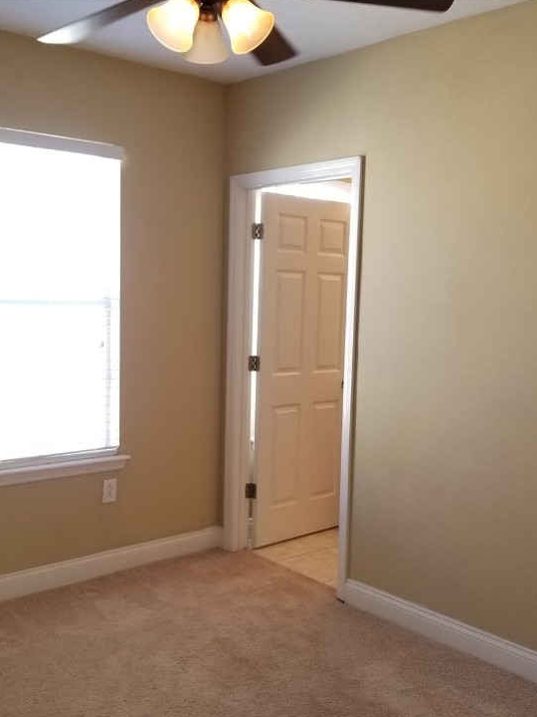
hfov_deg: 38.5
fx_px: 765
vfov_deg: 50.1
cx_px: 222
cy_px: 378
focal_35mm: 37
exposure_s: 1/120
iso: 100
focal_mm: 4.3
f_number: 1.7
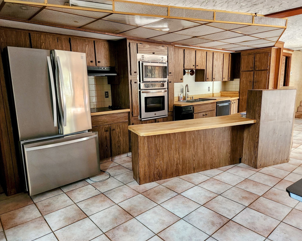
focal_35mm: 24
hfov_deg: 70.3
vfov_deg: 58.8
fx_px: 214
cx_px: 153
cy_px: 120
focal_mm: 5.4
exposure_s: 1/60
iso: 800
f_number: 1.8
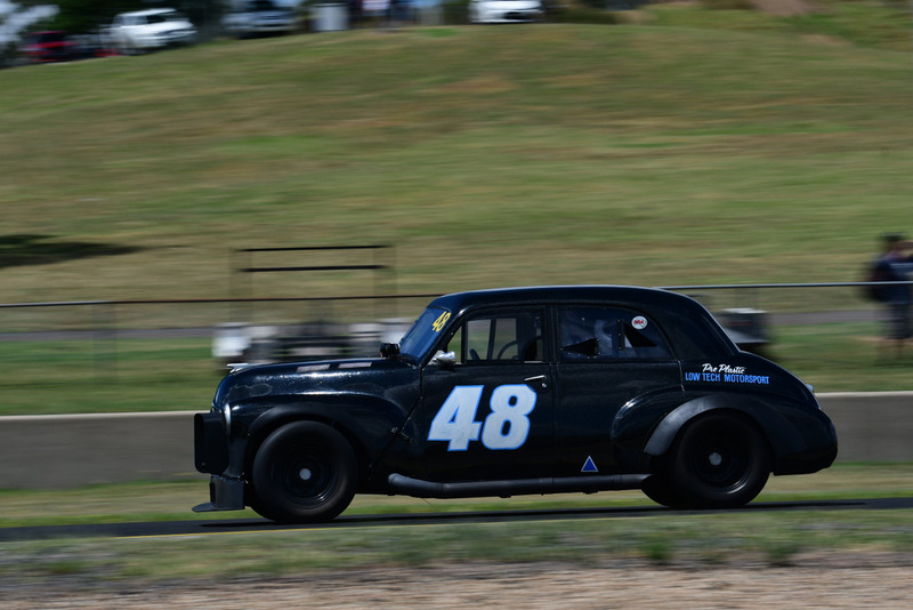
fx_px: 4643
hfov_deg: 11.2
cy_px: 305
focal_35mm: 183
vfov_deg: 7.5
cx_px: 456
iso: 160
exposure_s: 1/200
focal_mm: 122
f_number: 14
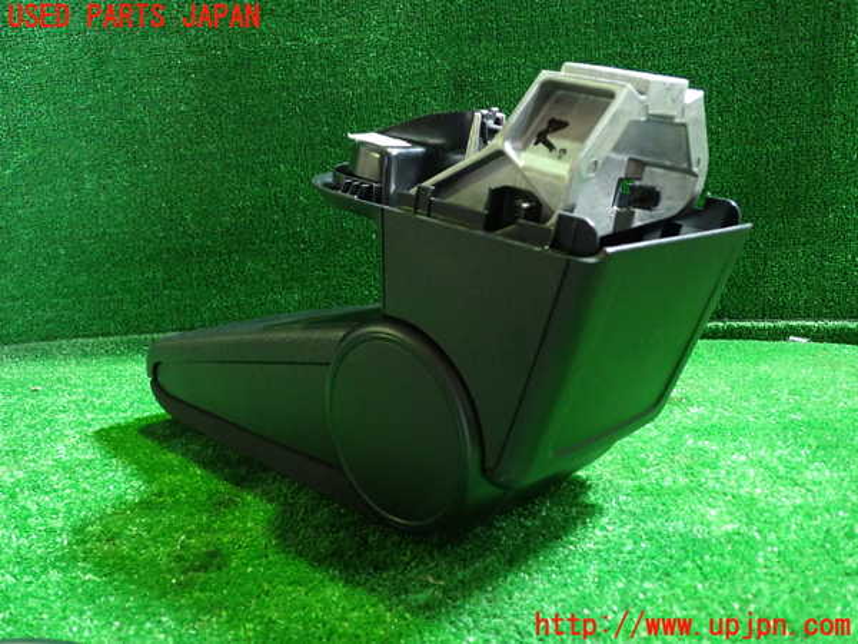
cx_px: 429
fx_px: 744
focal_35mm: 30
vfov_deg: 46.8
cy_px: 322
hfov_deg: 60.0
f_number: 2.3
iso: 800
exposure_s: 1/30
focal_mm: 5.4
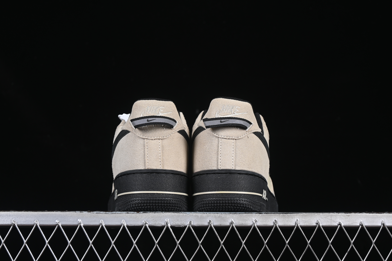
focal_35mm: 75
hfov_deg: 27.0
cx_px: 196
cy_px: 130
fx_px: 817
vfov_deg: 18.2
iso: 160
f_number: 7.1
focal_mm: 50
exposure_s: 1/60
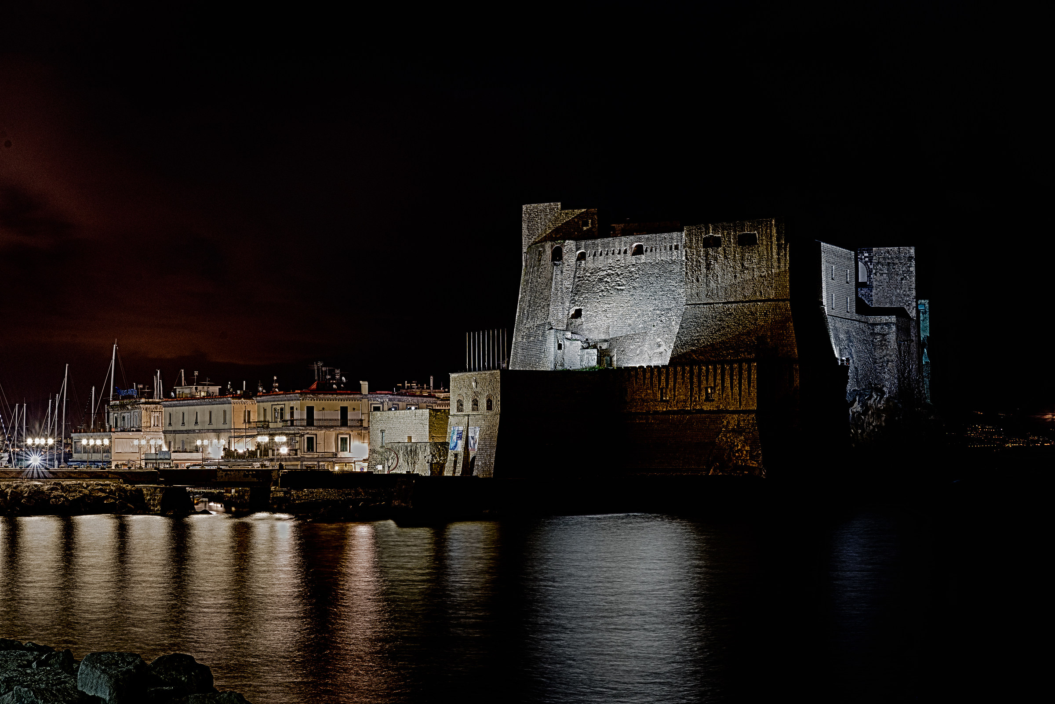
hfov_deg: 28.8
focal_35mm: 70
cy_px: 352
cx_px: 528
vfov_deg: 19.5
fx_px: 2052
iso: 50
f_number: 11
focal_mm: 70
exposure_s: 20
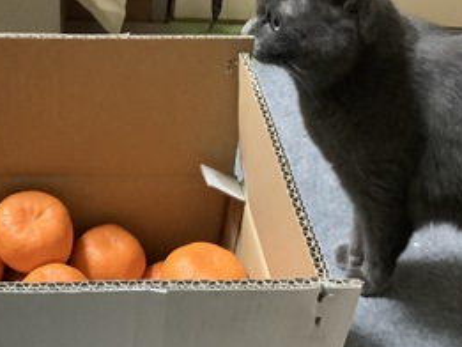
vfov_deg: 25.5
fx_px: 761
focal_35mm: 57
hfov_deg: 33.1
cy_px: 232
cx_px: 117
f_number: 2.4
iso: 800
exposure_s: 1/20
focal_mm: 3.3
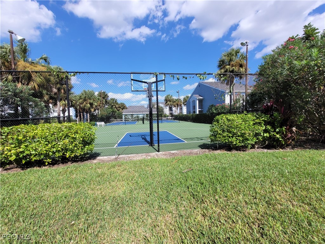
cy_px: 122
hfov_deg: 106.2
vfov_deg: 89.9
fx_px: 122
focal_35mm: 13
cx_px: 162
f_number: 2.2
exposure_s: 1/1354
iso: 40
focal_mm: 1.74
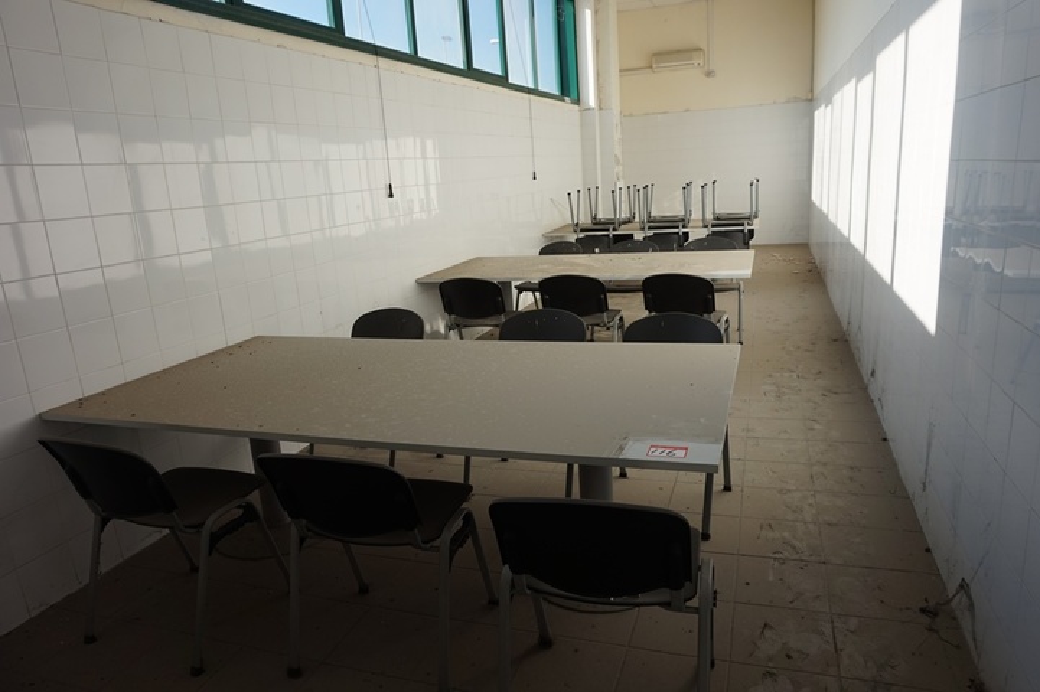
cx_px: 520
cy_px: 346
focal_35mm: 24
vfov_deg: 53.1
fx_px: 693
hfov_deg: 73.8
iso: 100
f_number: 5.6
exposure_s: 1/200
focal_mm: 16
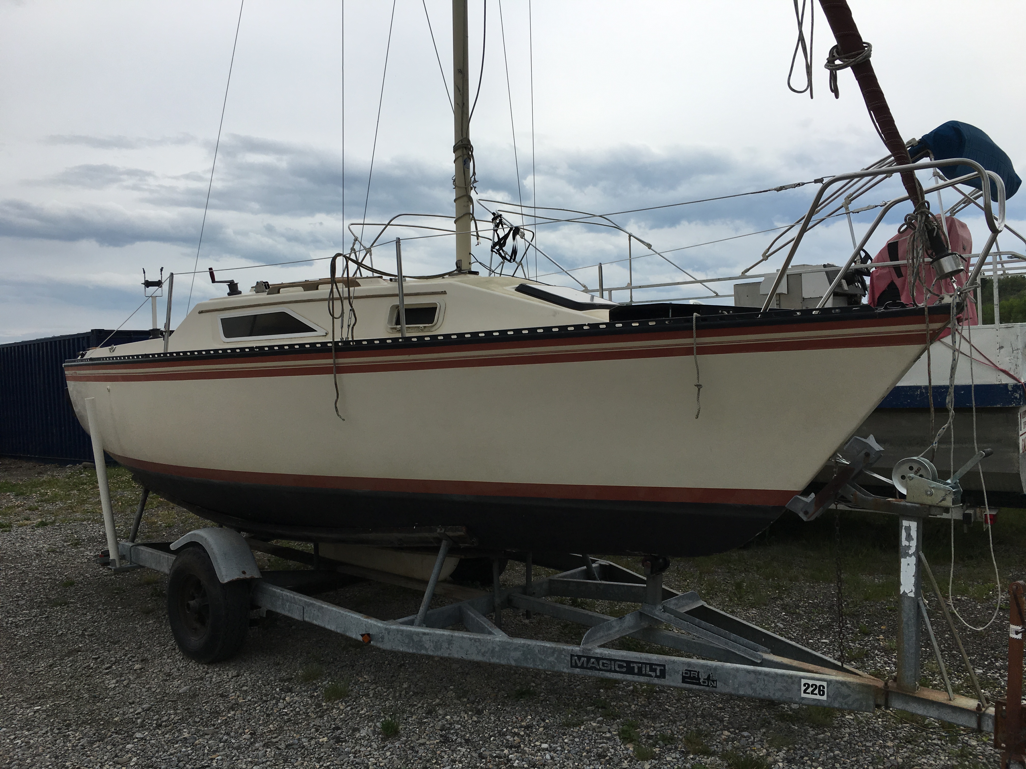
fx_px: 860
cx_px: 513
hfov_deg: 61.7
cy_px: 384
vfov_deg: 48.2
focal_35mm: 29
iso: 25
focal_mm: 4.15
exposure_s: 1/1789
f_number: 2.2
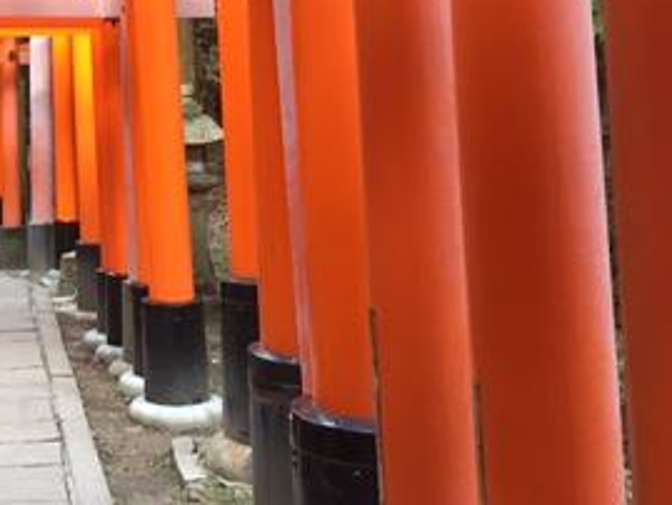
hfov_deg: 26.9
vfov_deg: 20.3
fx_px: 1340
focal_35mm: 69
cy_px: -55
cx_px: 32
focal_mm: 4.2
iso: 80
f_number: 2.2
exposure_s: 1/30
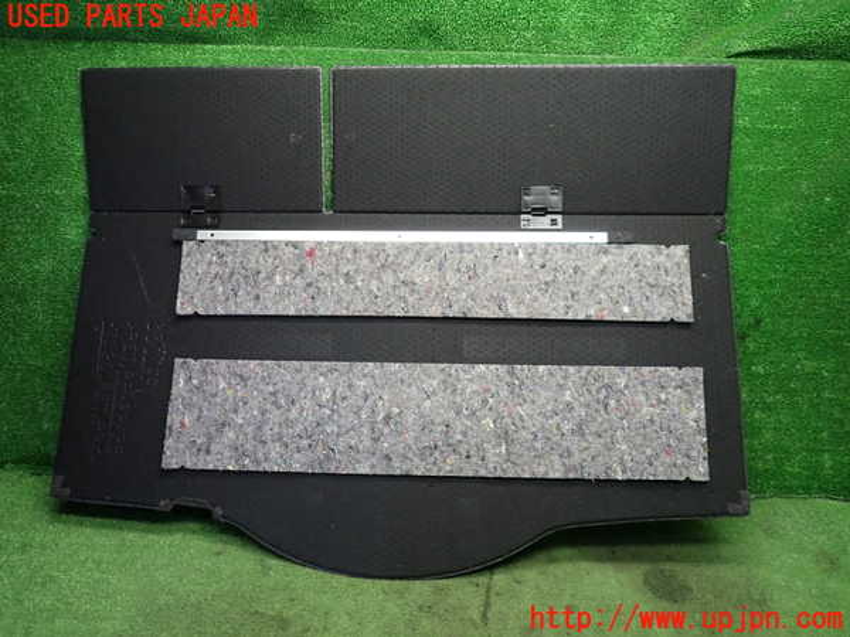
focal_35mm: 25
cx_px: 425
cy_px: 318
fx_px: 614
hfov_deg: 69.4
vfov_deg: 54.9
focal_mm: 4.5
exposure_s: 1/40
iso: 200
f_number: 2
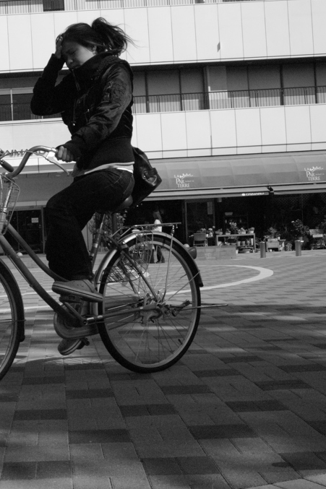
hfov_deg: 21.1
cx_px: -7
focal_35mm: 62
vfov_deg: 32.4
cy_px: 243
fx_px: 843
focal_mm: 24.2
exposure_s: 1/1000
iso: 800
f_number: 13
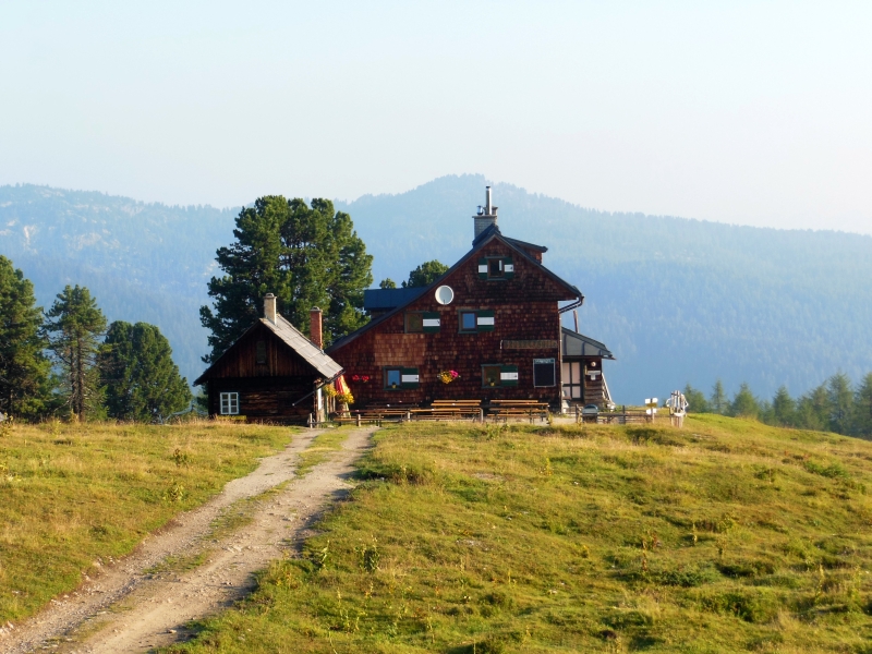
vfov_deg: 13.8
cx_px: 436
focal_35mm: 107
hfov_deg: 18.4
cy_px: 327
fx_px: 2695
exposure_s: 1/160
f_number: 5.7
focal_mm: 19.1
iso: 125
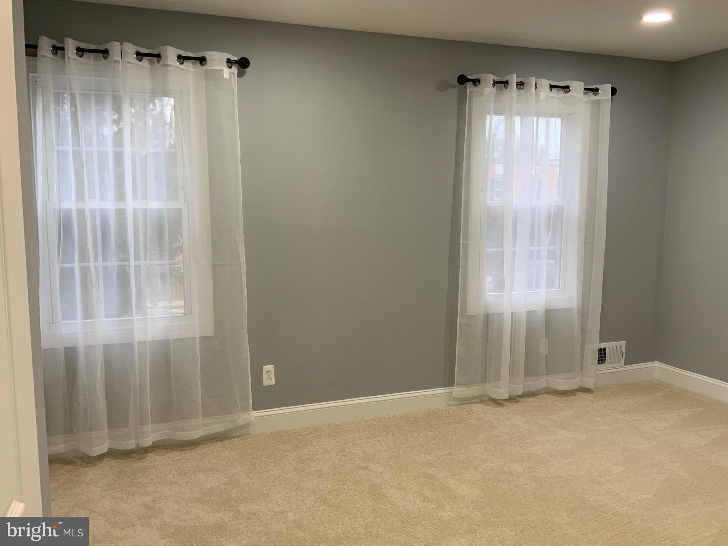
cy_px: 273
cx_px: 364
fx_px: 610
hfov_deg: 61.7
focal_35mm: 29
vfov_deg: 48.2
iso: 64
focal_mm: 3
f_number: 1.8
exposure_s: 1/60
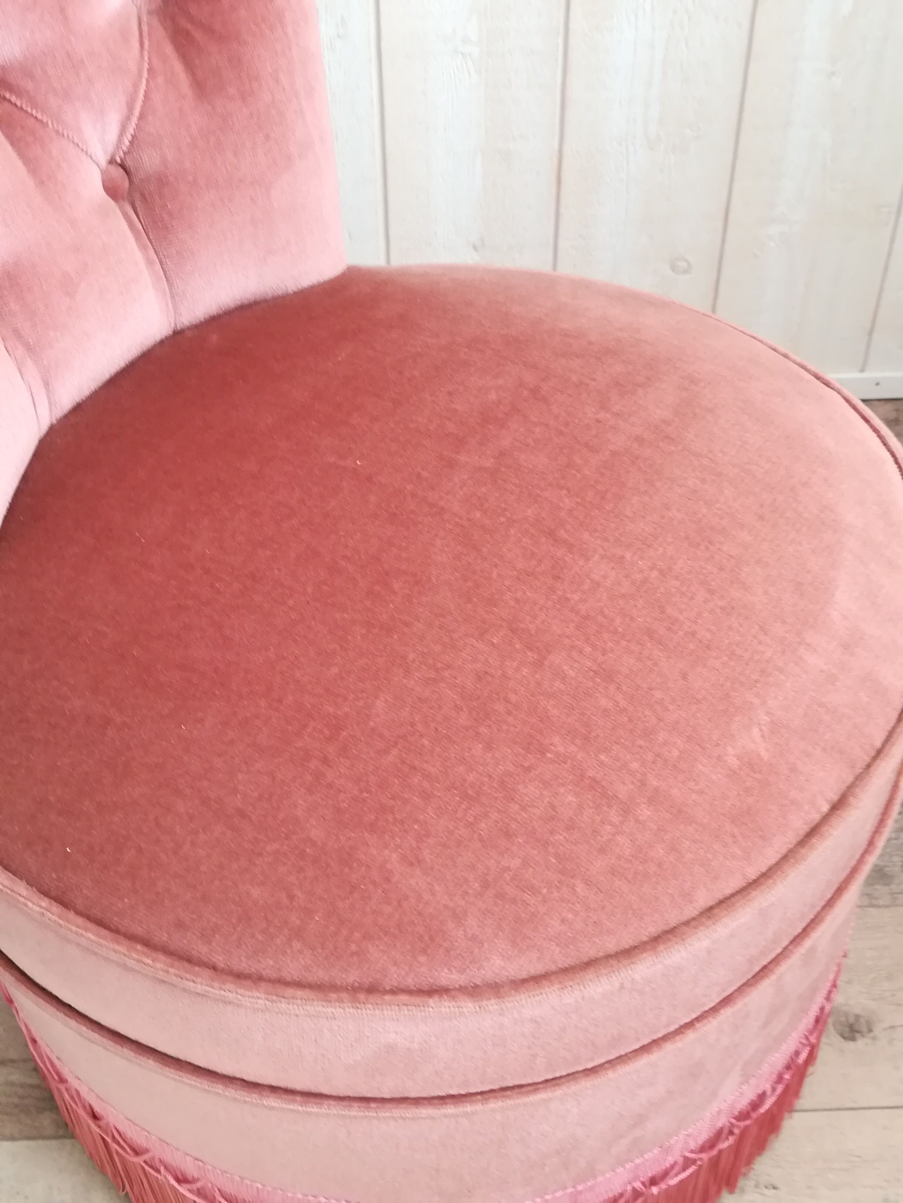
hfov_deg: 36.0
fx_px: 1391
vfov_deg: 46.8
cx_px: 452
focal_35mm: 40
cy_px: 602
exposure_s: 1/33.3
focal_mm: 3.83
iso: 200
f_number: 2.2
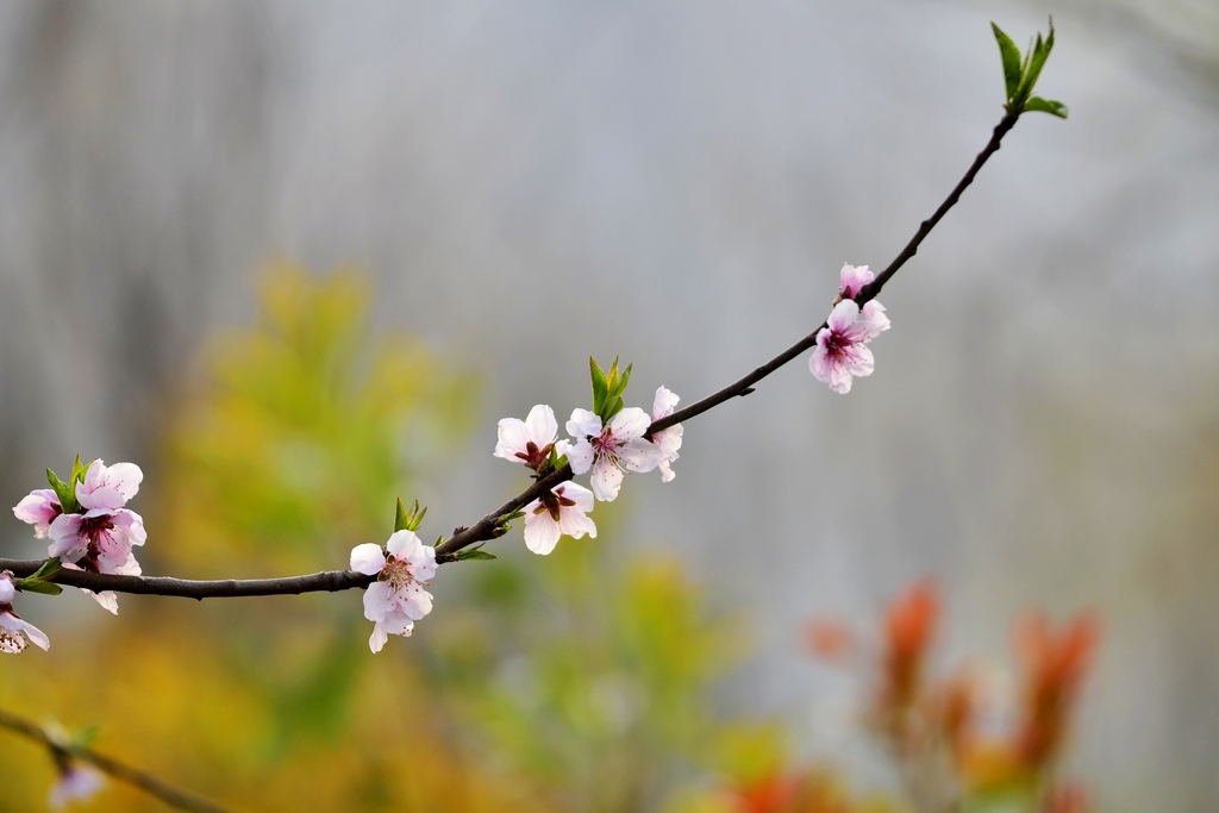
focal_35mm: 225
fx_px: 7619
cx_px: 610
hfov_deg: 9.1
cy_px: 406
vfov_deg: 6.1
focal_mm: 150
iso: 125
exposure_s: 1/1250
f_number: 2.8
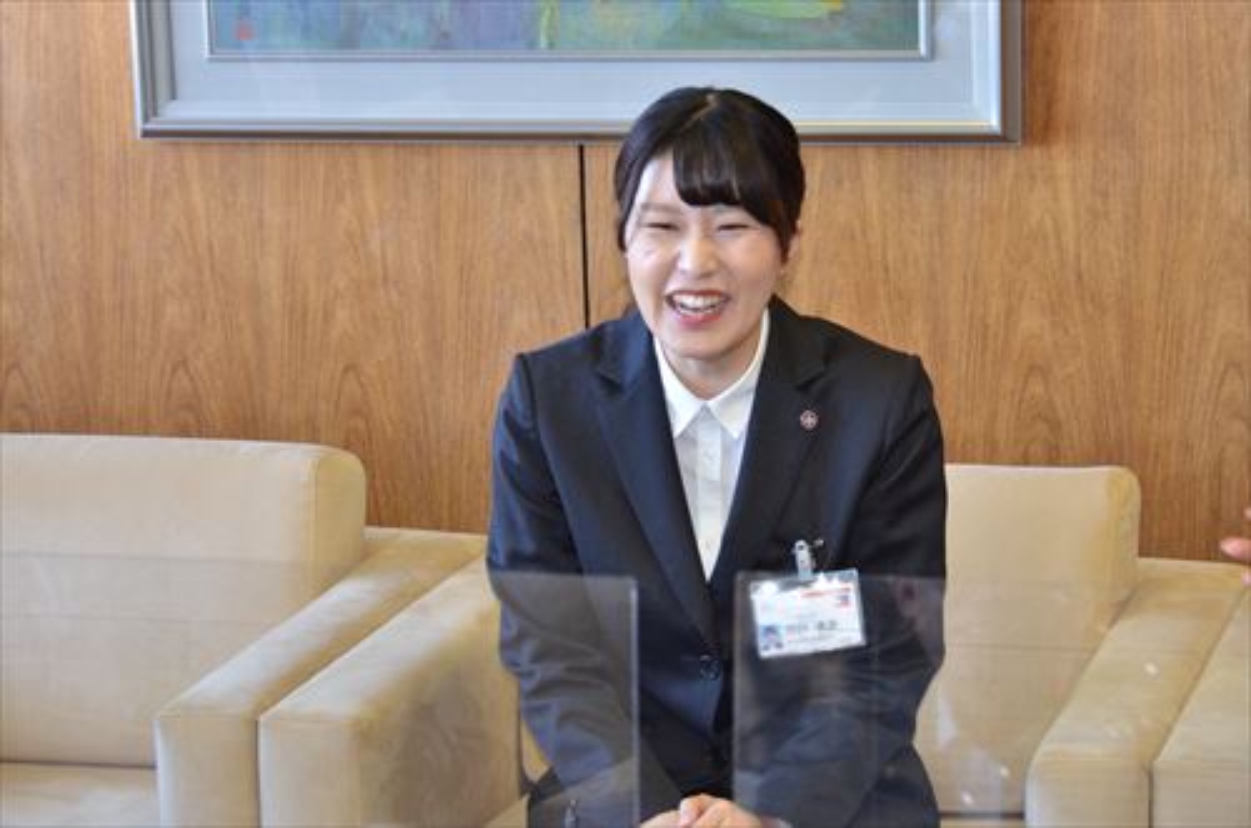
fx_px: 3537
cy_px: 414
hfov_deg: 20.1
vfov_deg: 13.4
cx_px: 626
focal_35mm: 102
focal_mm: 68
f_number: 5.6
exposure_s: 1/125
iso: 1250
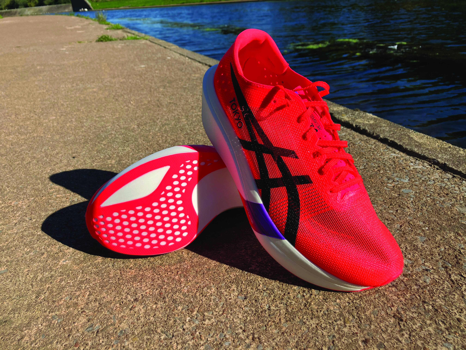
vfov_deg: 49.7
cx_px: 233
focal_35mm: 28
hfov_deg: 63.4
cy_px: 175
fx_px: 377
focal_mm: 3.99
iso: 32
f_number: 1.8
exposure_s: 1/1946
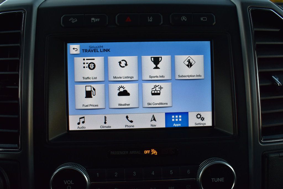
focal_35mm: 33
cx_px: 142
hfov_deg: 57.2
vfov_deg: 39.9
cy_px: 94
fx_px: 259
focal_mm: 22
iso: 400
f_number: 8
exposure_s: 1/80
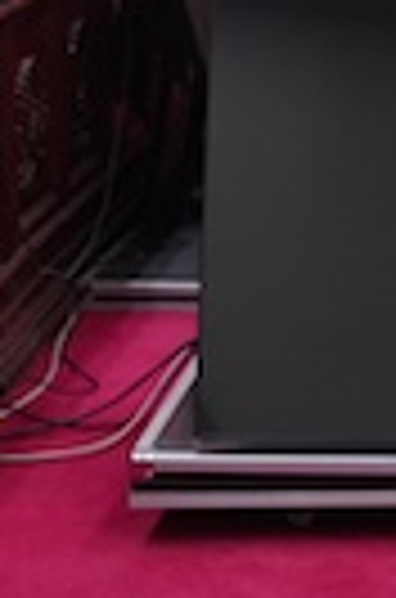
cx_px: 756
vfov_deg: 11.1
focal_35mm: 181
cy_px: -218
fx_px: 3002
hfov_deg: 7.3
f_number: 3.2
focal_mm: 30
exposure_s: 1/160
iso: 1000
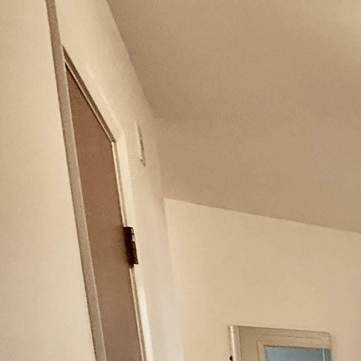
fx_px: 555
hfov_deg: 20.7
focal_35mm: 47
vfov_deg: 28.4
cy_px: 490
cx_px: 684
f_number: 2.2
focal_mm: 2.22
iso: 200
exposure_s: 1/60
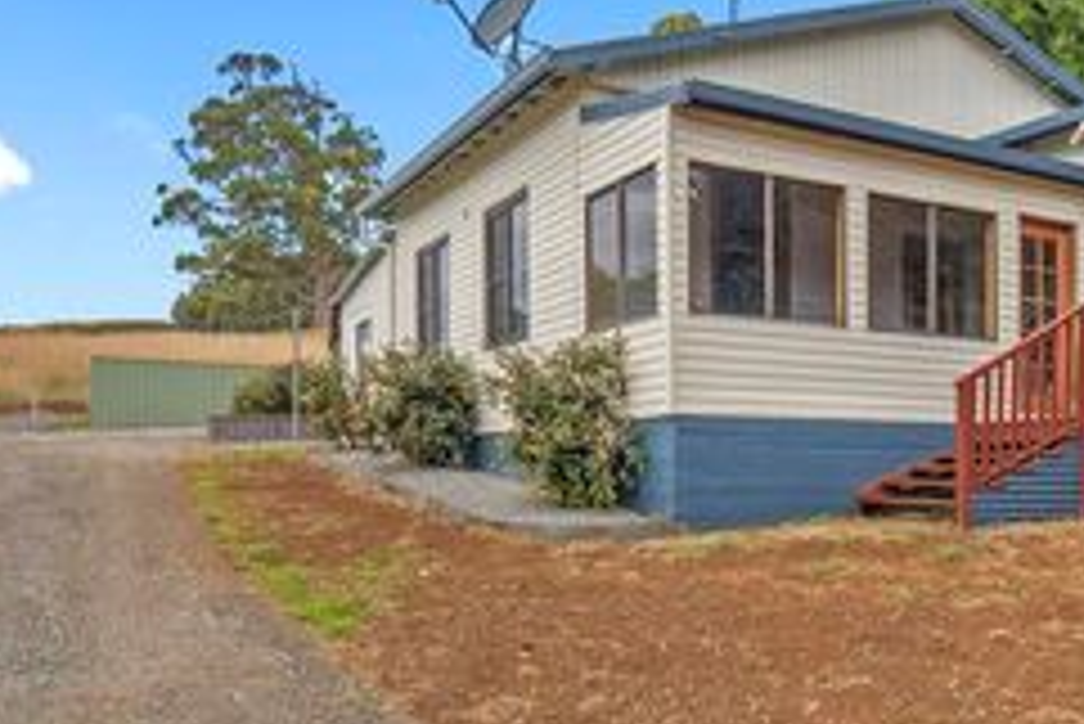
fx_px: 1115
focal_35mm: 37
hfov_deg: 50.1
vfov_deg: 35.9
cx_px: 787
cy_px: 313
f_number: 11
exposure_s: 1/250
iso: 160
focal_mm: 19
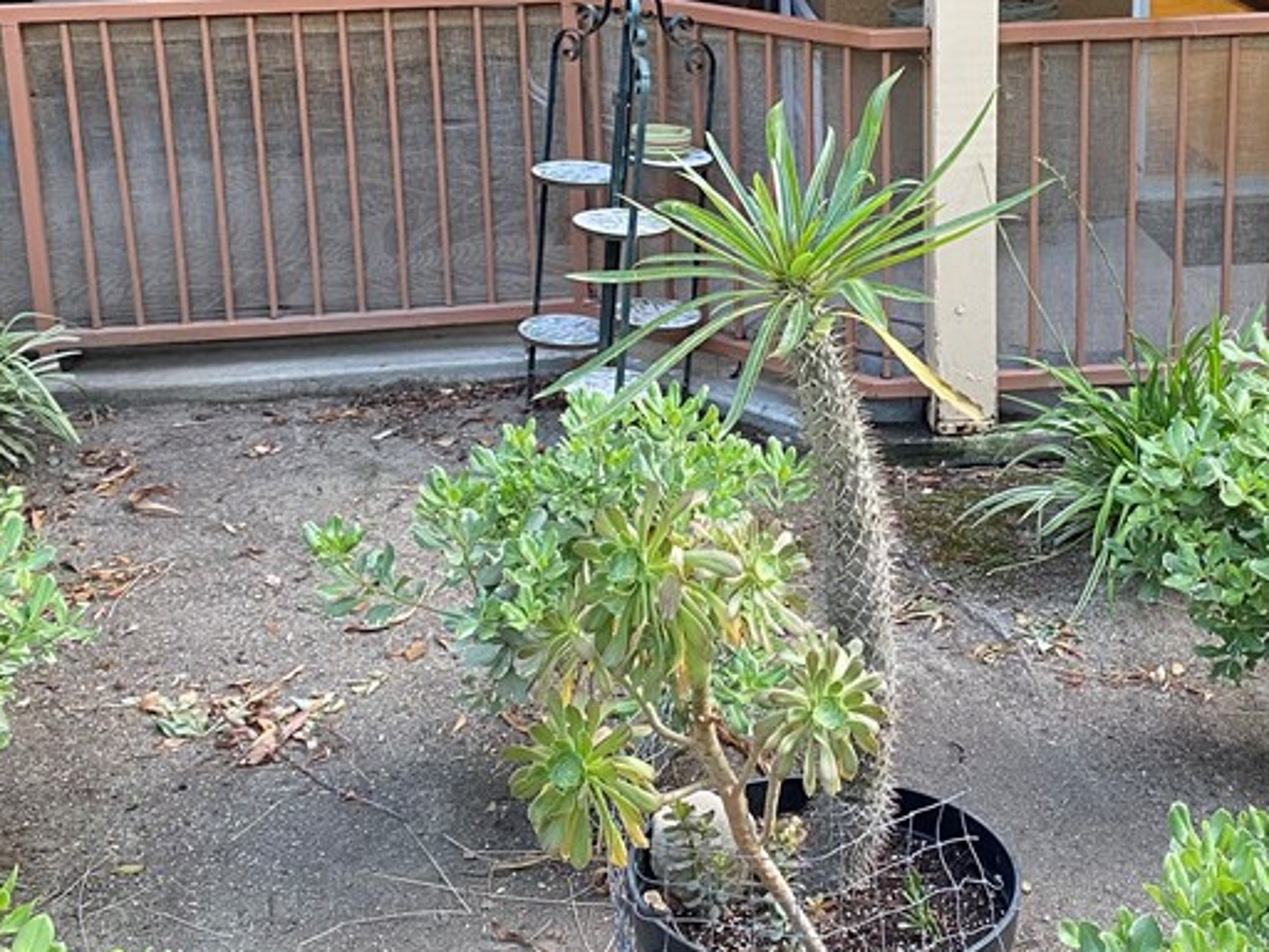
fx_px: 1906
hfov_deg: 36.6
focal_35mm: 52
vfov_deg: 27.1
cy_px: 107
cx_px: 803
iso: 200
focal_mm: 4.25
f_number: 1.8
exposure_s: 1/60
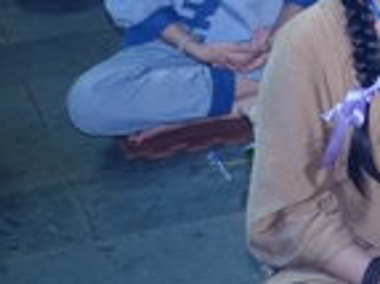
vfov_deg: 8.0
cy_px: -232
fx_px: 1963
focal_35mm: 179
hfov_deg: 9.9
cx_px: 858
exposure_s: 1/160
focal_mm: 41
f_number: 2.8
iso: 800
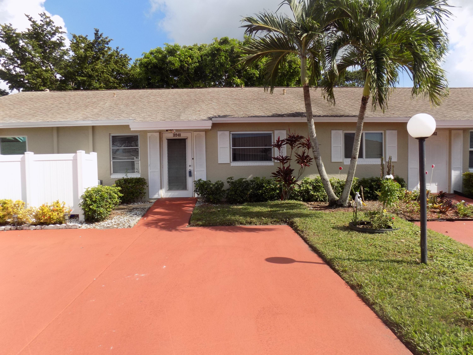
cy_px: 178
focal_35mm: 23
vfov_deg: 58.9
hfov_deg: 73.9
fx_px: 314
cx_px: 236
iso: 80
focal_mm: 4
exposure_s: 1/1000
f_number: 3.1
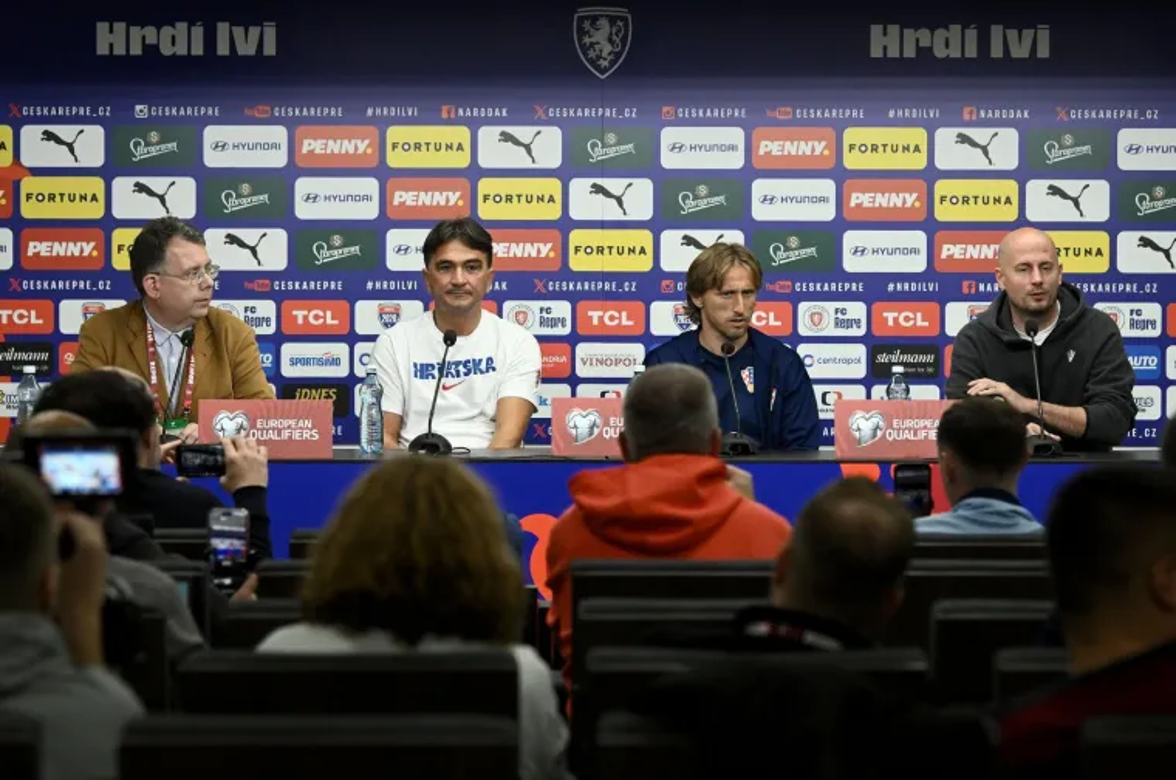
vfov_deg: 13.4
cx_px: 588
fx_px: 3326
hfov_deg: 20.0
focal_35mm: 102
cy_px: 390
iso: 2500
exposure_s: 1/2000
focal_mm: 102
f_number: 4
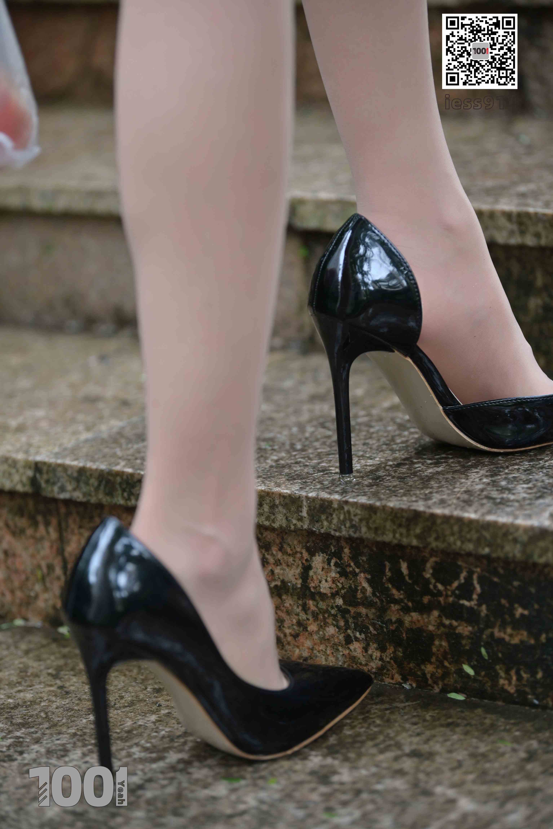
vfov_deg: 15.2
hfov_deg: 10.2
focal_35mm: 135
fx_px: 3110
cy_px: 414
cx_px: 276
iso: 450
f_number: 2.8
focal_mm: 135
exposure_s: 1/200
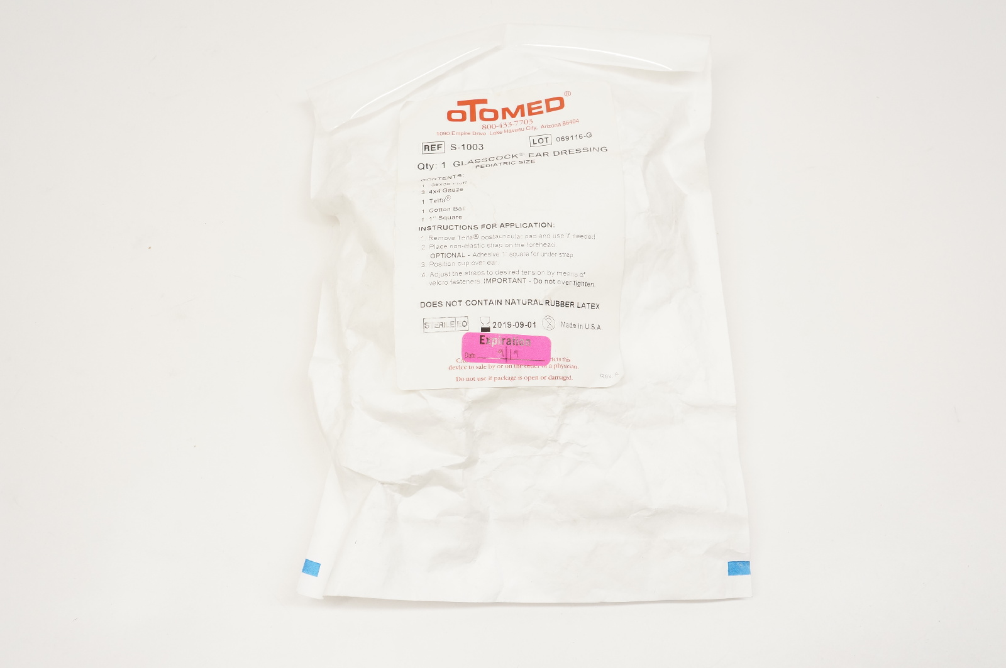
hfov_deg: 53.2
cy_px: 334
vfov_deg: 36.8
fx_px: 1005
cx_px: 503
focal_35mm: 36
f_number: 8
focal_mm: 24
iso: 800
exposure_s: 1/80
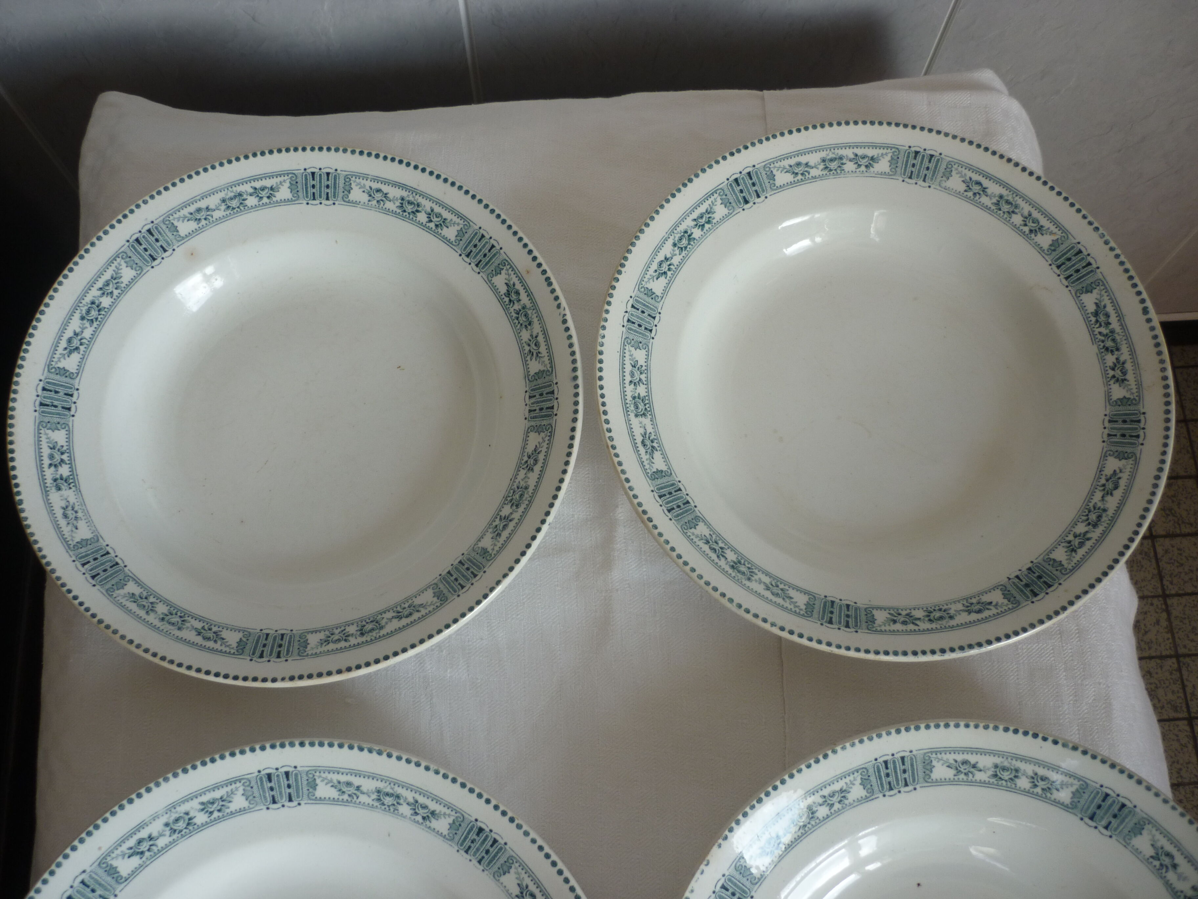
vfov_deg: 42.9
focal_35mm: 33
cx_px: 599
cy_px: 450
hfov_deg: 55.4
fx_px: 1142
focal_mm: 5.5
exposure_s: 1/60
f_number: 2.8
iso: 80
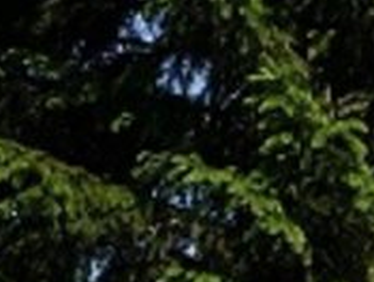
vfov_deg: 8.6
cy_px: 378
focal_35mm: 171
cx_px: 960
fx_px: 1851
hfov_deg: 9.8
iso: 100
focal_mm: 4.4
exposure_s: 1/640
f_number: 3.5
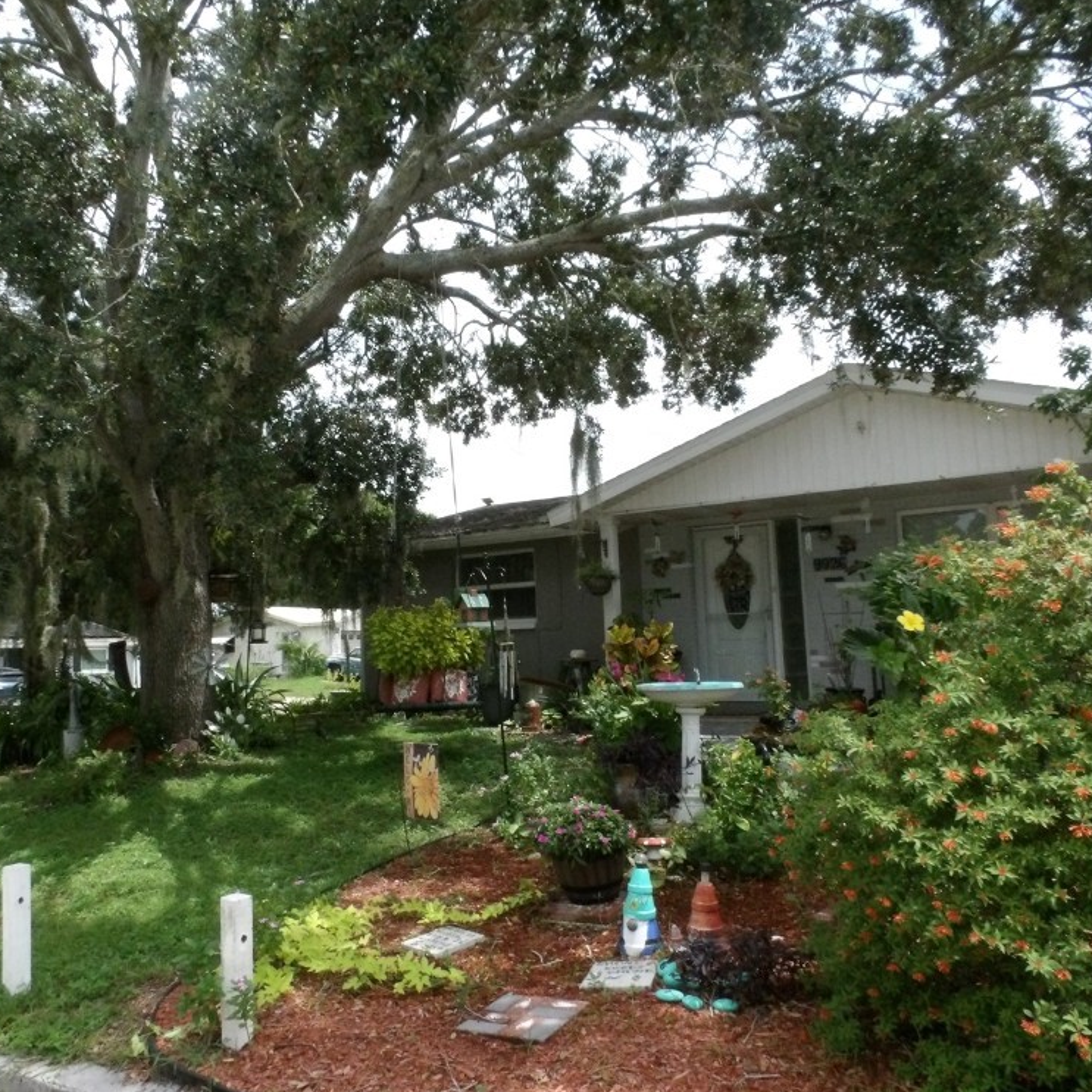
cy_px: 532
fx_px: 999
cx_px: 497
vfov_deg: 57.3
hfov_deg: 57.2
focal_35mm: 28
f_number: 6.2
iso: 800
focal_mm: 4.2
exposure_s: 1/1429
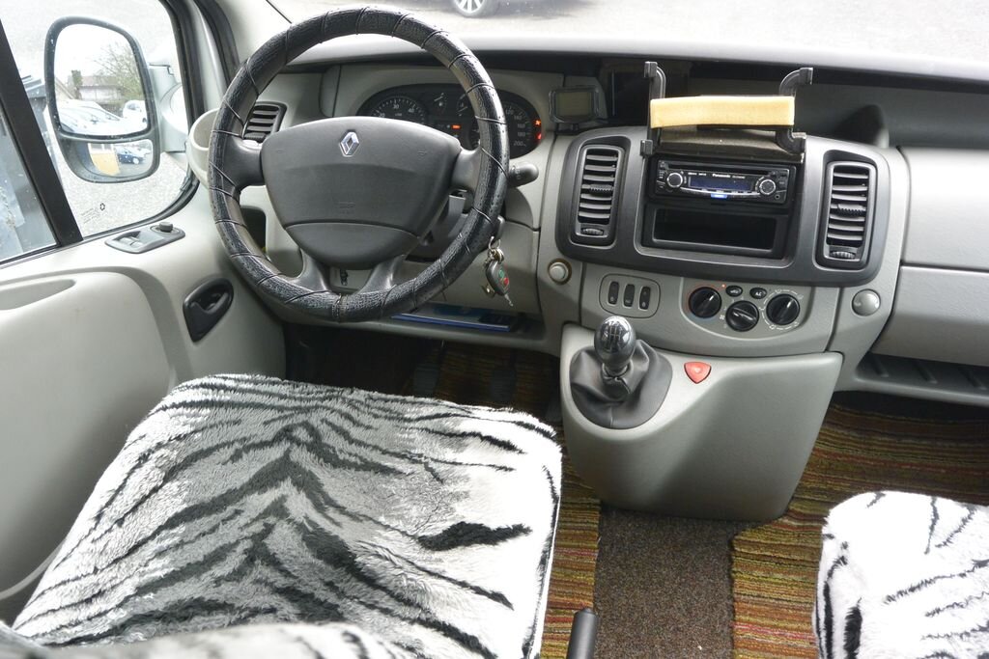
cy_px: 330
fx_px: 797
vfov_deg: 45.0
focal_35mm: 29
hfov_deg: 63.7
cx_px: 494
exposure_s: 1/80
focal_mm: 11
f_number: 3.5
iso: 400
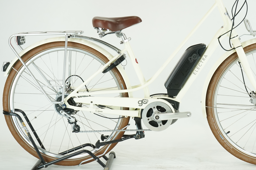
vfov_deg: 17.0
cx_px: 171
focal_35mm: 80
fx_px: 569
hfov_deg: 25.2
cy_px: 64
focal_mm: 59
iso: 1600
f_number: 6.3
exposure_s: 1/200
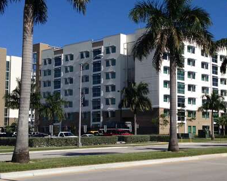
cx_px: 152
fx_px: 416
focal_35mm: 62
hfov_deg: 30.3
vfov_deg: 24.6
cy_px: 90
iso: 50
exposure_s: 1/2463
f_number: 2.4
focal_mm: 4.12
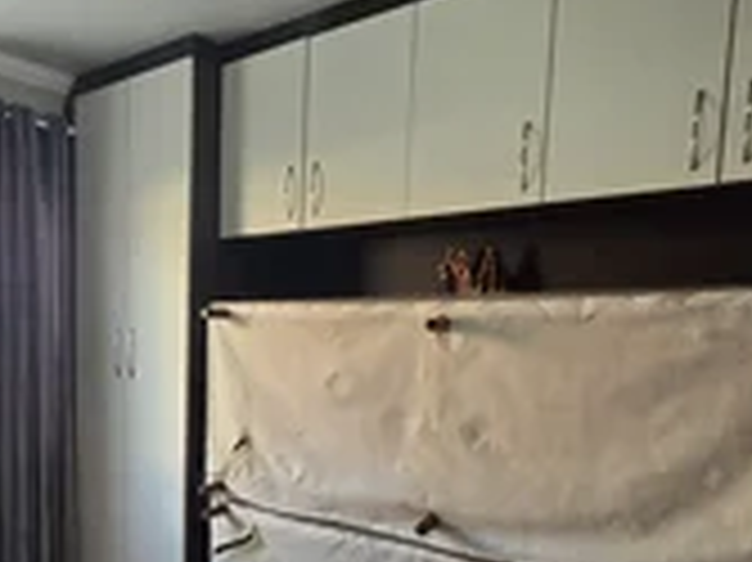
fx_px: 651
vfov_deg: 45.2
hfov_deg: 55.7
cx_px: 149
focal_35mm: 30
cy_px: 420
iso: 125
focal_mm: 2.2
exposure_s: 1/60
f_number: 2.2
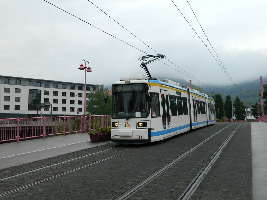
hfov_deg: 45.8
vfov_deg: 35.1
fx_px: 316
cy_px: 100
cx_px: 134
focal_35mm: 41
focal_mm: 7.3
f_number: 3.5
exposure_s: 1/400
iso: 80
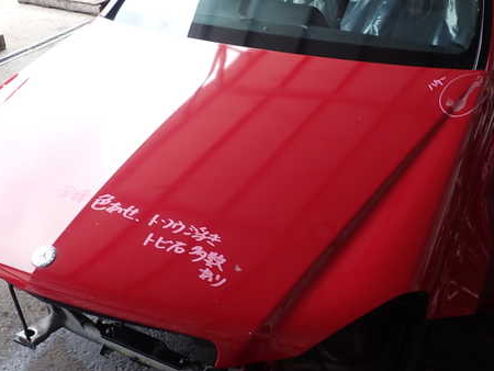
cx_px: 210
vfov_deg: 36.0
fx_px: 571
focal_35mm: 40
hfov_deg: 46.6
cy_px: 203
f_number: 3.2
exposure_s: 1/60
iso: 100
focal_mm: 5.4
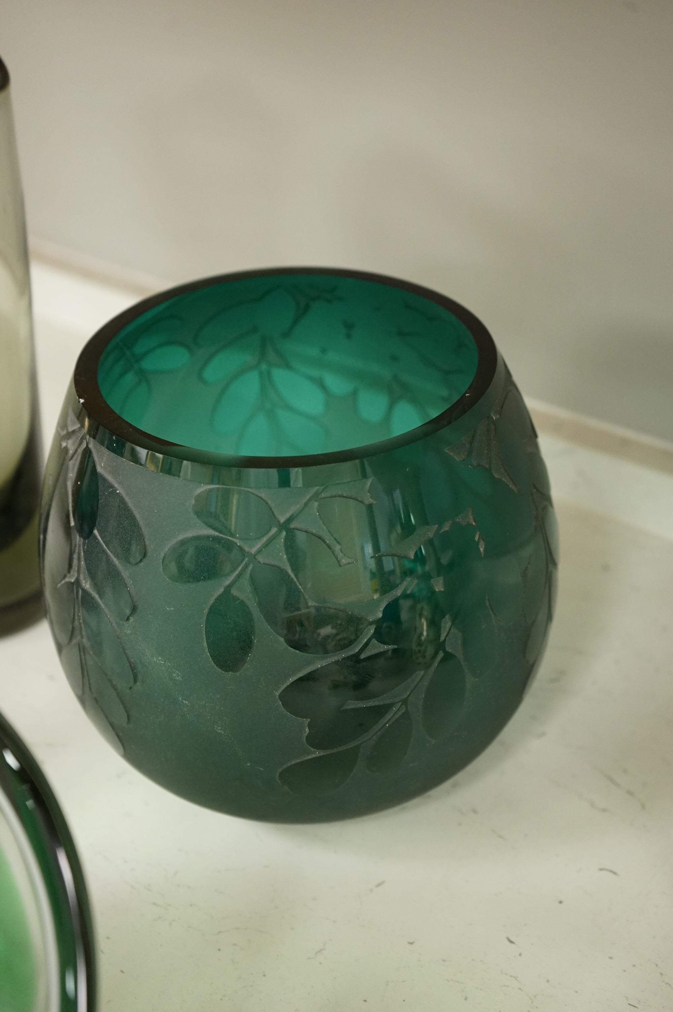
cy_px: 506
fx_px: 1264
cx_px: 336
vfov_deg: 43.6
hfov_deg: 29.8
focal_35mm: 45
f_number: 4.5
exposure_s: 1/100
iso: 2500
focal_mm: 45
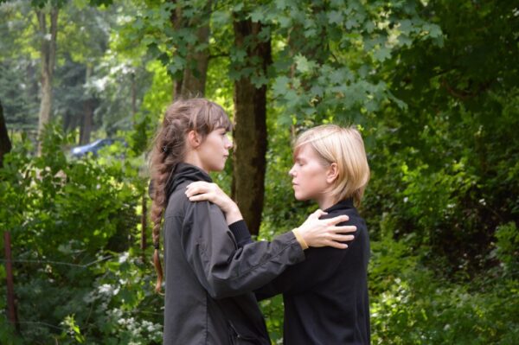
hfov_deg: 19.5
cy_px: 172
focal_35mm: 105
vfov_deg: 13.0
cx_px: 260
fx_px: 1512
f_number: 5.6
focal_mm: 70
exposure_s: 1/320
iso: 800
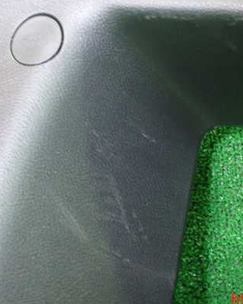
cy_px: 135
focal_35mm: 66
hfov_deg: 23.0
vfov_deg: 28.7
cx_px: 174
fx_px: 593
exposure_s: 1/10
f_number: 2.9
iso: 800
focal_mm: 7.84
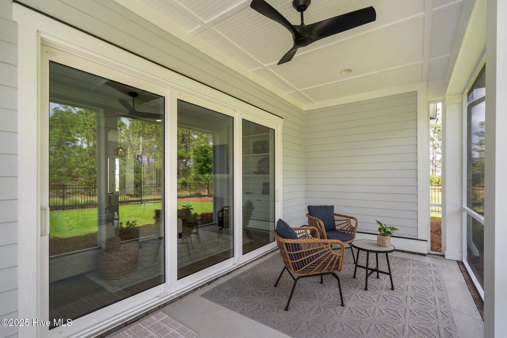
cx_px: 254
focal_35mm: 16
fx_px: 225
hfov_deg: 96.7
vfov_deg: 73.7
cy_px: 169
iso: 200
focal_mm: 16
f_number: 4
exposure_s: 1/250
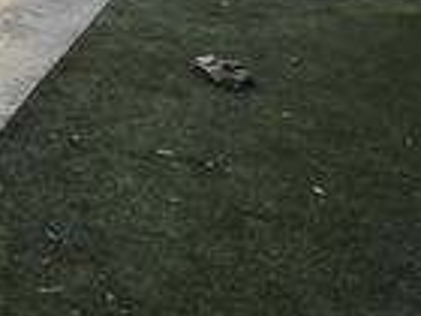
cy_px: -120
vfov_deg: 24.1
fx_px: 620
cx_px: -287
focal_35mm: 51
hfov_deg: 23.9
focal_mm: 2.2
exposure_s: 1/1218
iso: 40
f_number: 1.9
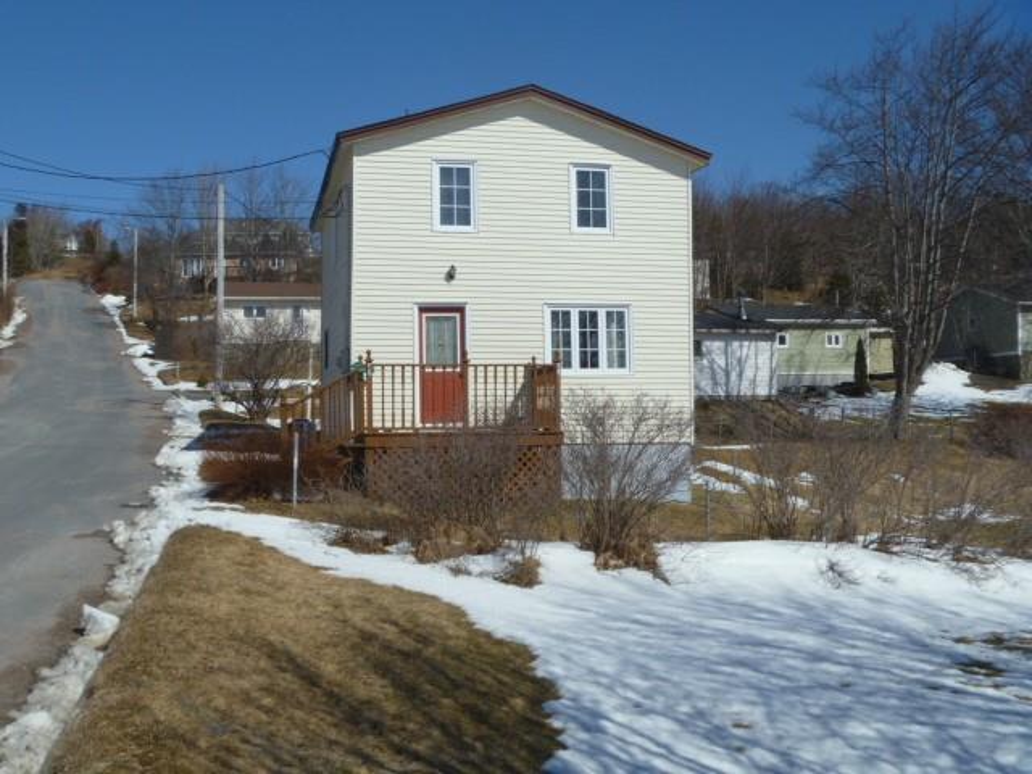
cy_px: 387
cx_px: 516
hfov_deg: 52.6
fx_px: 1043
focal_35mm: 35
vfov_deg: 40.7
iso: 80
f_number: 5.6
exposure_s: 1/500
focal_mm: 6.3
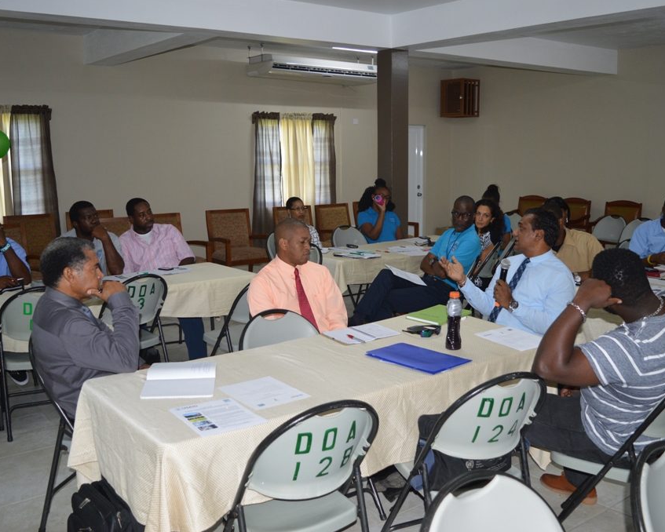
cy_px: 266
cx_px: 347
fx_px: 669
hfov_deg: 52.8
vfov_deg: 43.4
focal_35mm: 34
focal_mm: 20
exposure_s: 1/60
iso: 560
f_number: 3.8
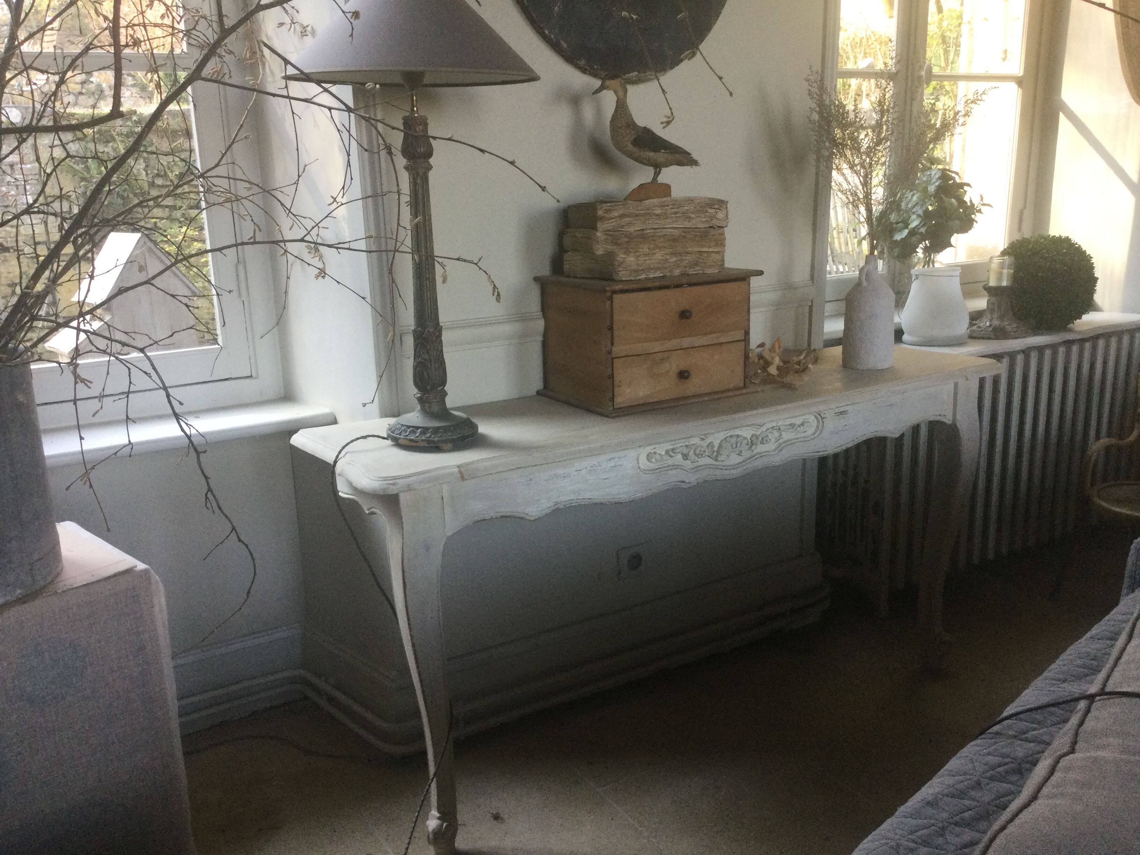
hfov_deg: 58.4
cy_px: 428
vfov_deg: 45.4
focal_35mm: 31
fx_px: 1021
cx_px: 570
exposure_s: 1/33
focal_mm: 3.3
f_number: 2.4
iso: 50
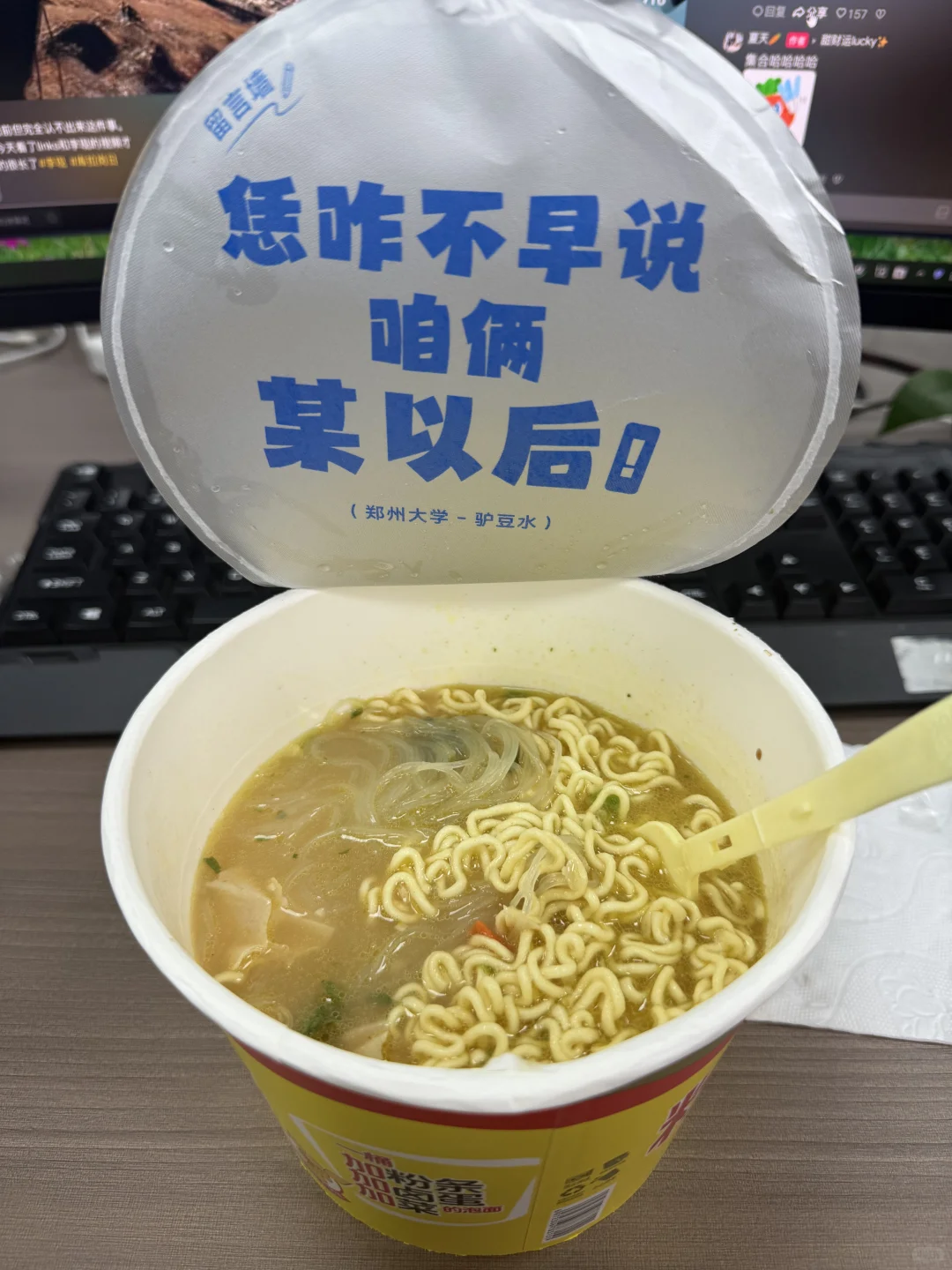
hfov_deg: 56.8
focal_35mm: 24
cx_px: 476
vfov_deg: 71.6
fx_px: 880
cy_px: 635
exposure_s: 1/100
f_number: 1.78
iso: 80
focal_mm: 6.76
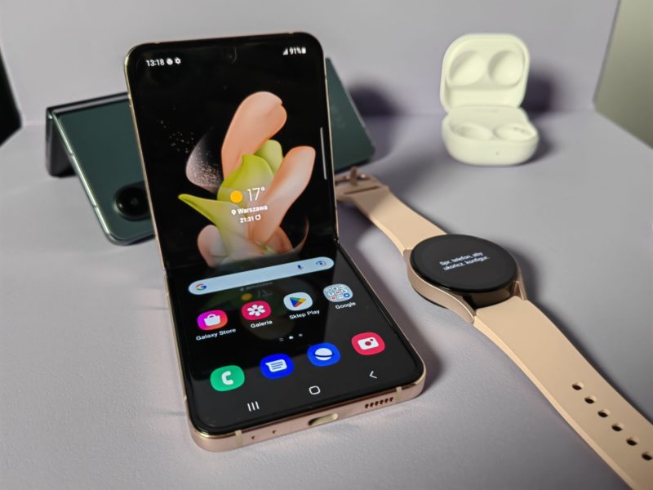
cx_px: 326
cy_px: 245
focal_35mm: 27
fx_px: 509
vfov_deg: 51.4
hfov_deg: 65.3
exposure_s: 1/33.3
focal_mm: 5.54
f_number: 1.8
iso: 160
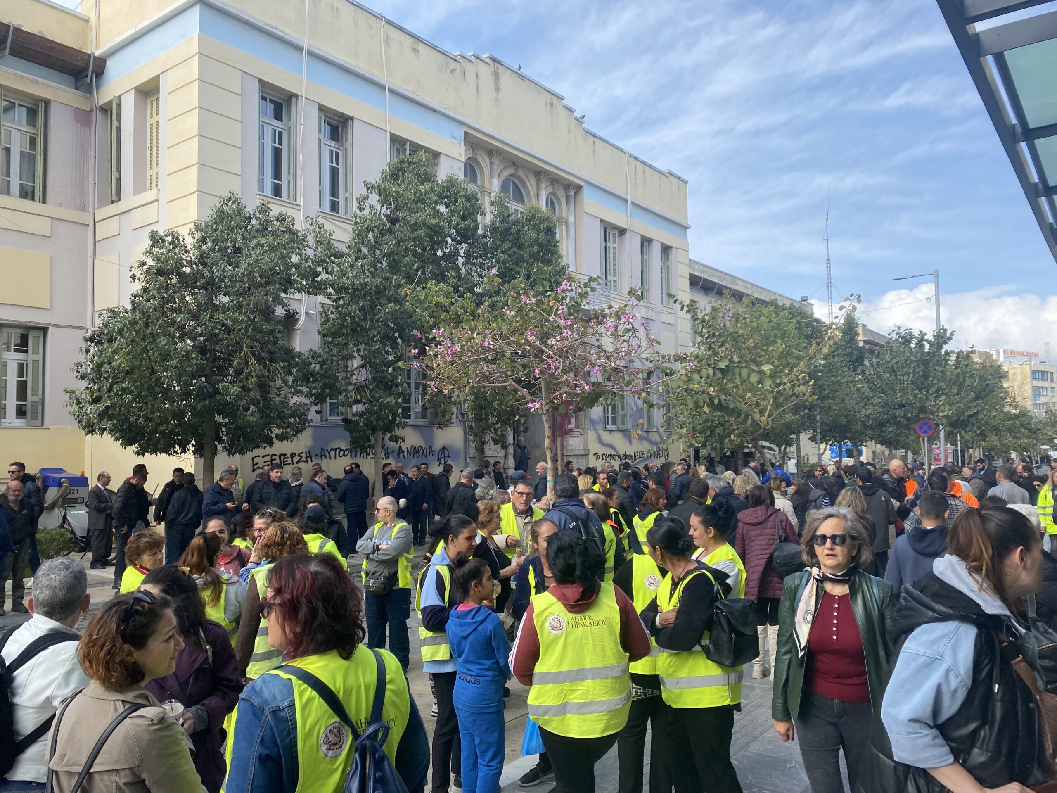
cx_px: 528
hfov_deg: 67.3
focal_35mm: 26
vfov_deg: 53.1
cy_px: 396
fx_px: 794
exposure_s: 1/1377
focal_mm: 4.25
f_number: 1.8
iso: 32
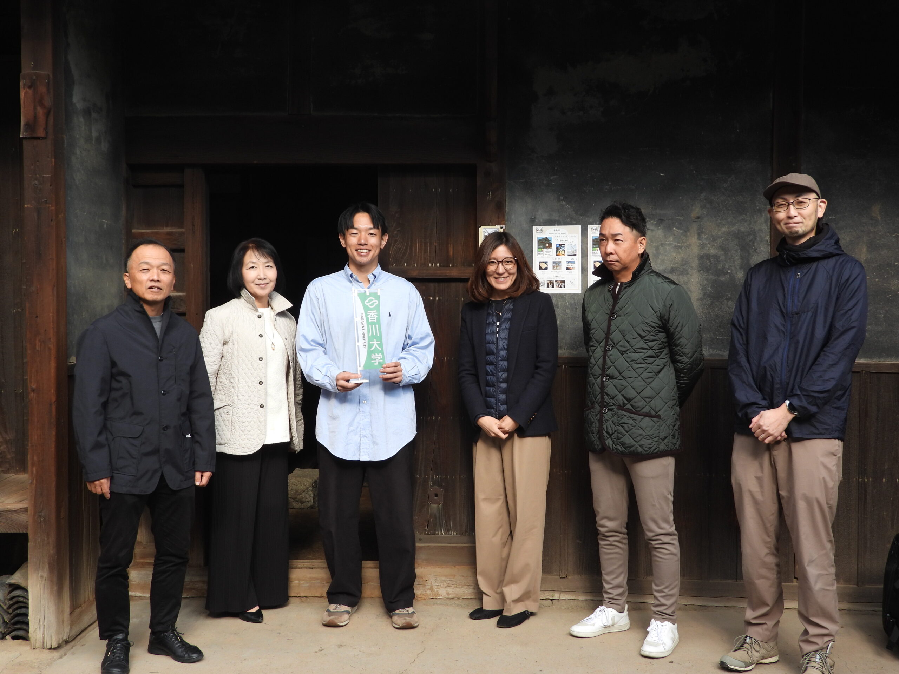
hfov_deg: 45.8
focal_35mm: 41
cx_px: 450
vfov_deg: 35.1
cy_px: 337
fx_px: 1065
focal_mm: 7.4
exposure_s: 1/250
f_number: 3.2
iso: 100
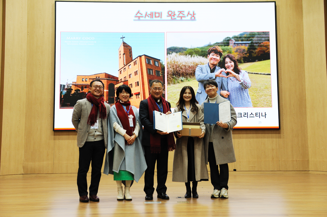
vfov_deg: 30.5
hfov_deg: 44.5
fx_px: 399
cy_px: 108
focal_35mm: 44
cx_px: 164
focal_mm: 44
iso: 1250
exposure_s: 1/100
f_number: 4
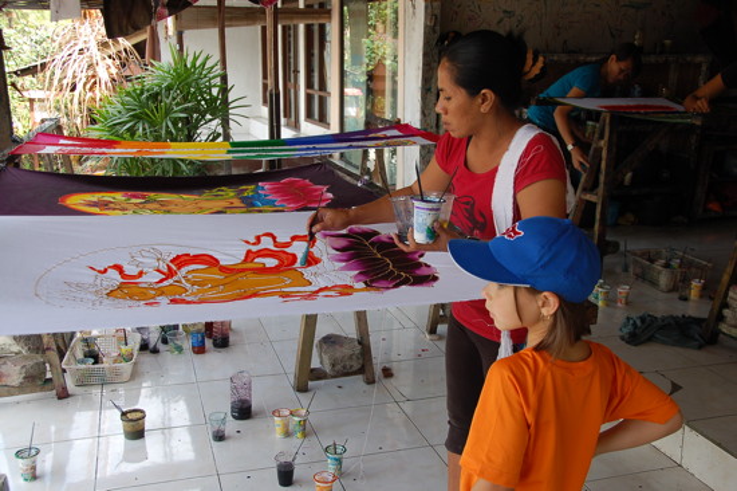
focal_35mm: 36
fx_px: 737
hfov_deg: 53.2
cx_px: 368
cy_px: 246
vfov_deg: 36.8
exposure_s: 1/100
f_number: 5
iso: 200
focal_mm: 24
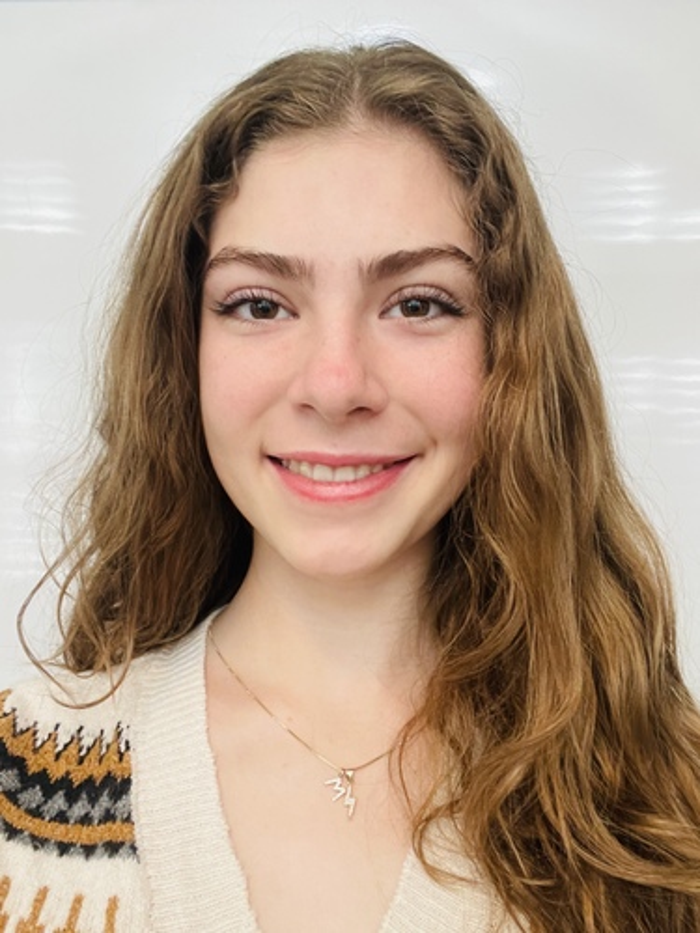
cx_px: 350
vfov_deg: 60.0
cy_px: 466
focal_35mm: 30
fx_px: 809
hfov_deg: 46.8
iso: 320
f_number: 2.2
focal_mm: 2.71
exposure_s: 1/40
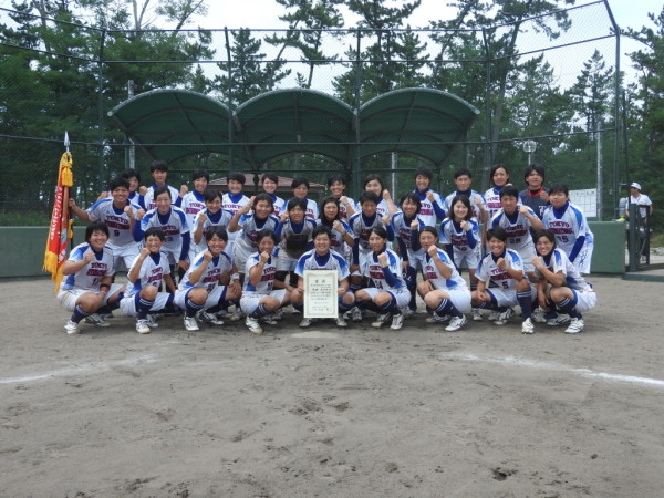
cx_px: 332
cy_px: 249
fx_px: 671
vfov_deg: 40.7
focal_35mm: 35
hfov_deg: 52.6
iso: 100
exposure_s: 1/640
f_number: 3.8
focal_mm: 6.3
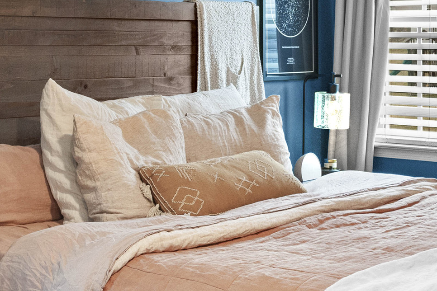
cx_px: 158
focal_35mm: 88
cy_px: 56
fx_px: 1068
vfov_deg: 15.4
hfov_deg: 23.1
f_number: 7.1
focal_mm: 17
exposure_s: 1
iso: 500
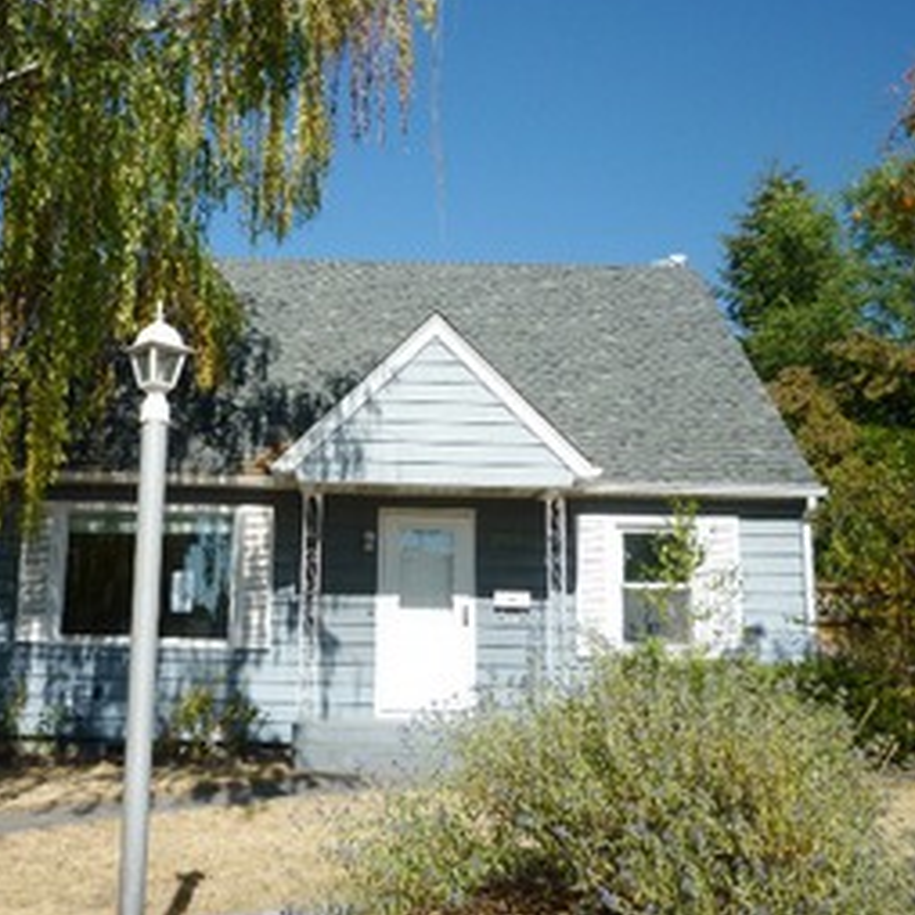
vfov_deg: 47.2
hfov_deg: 46.9
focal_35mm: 35
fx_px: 1047
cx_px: 360
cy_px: 450
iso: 80
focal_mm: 5.2
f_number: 4
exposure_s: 1/640
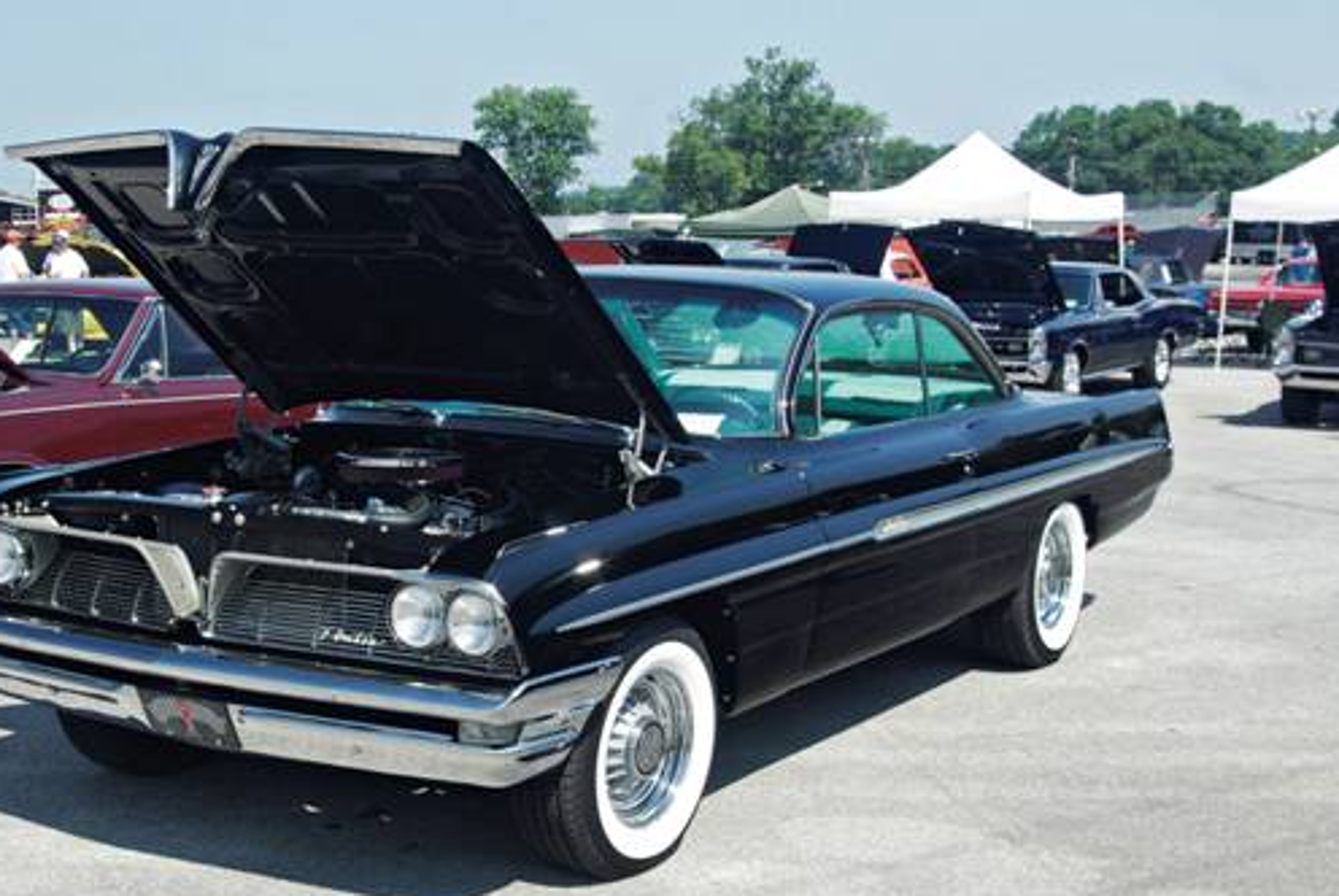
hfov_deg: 36.0
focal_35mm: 55
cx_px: 518
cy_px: 476
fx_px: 2048
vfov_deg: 24.7
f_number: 9.5
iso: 100
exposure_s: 1/60
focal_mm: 28
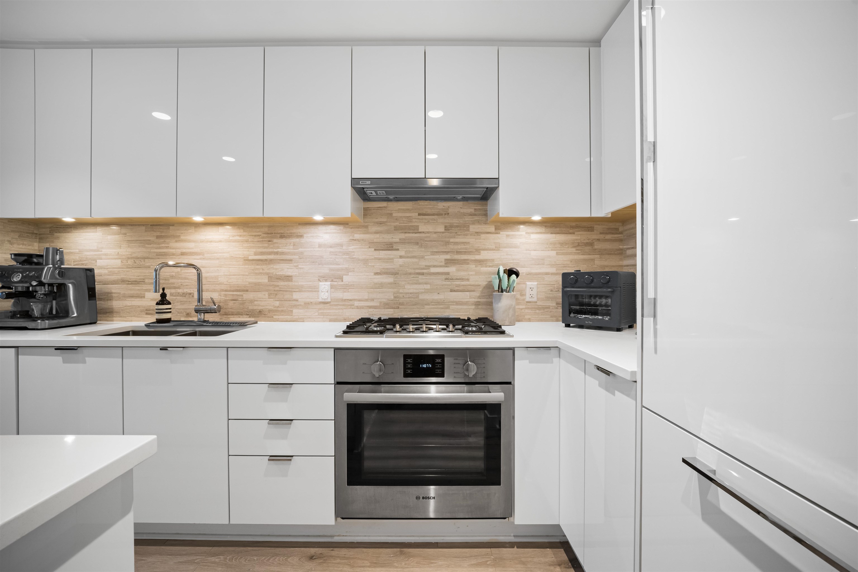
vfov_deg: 83.3
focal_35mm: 14
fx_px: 322
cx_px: 429
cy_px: 286
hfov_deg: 106.3
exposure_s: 2.5
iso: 250
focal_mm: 9
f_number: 9
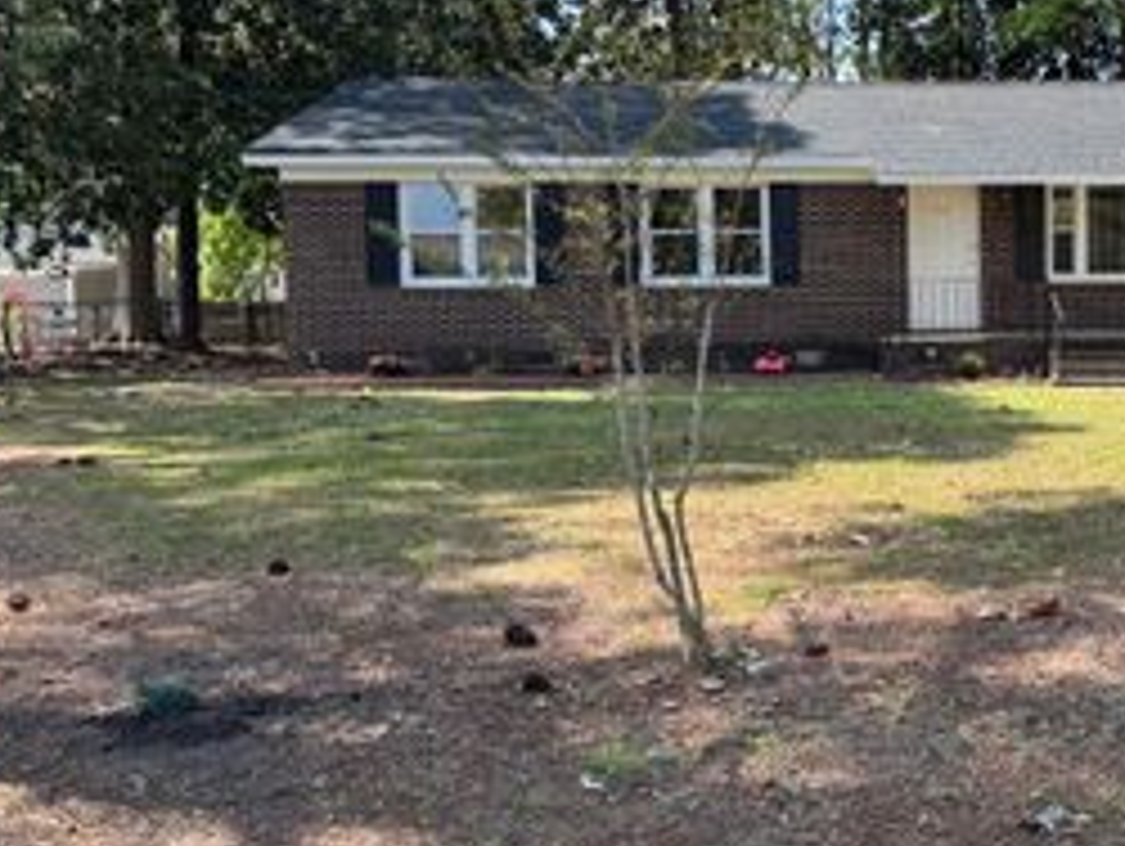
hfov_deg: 37.4
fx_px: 1561
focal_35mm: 48
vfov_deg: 30.3
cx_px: 986
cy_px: 353
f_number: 1.78
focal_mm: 6.76
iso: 80
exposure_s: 1/966
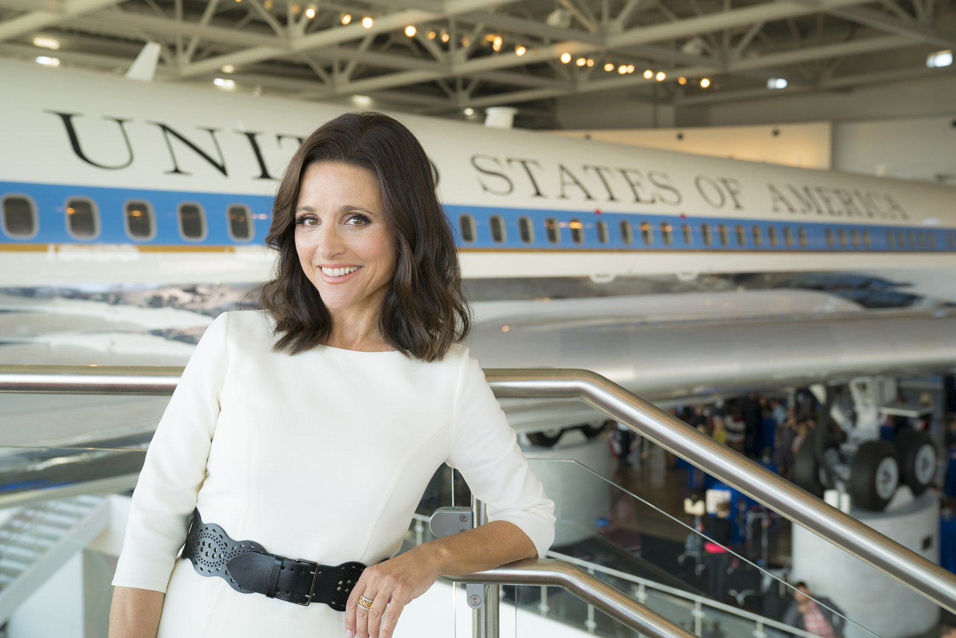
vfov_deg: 36.0
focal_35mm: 37
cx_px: 478
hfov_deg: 51.9
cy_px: 319
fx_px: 983
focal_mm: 37
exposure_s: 1/125
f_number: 4.5
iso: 400
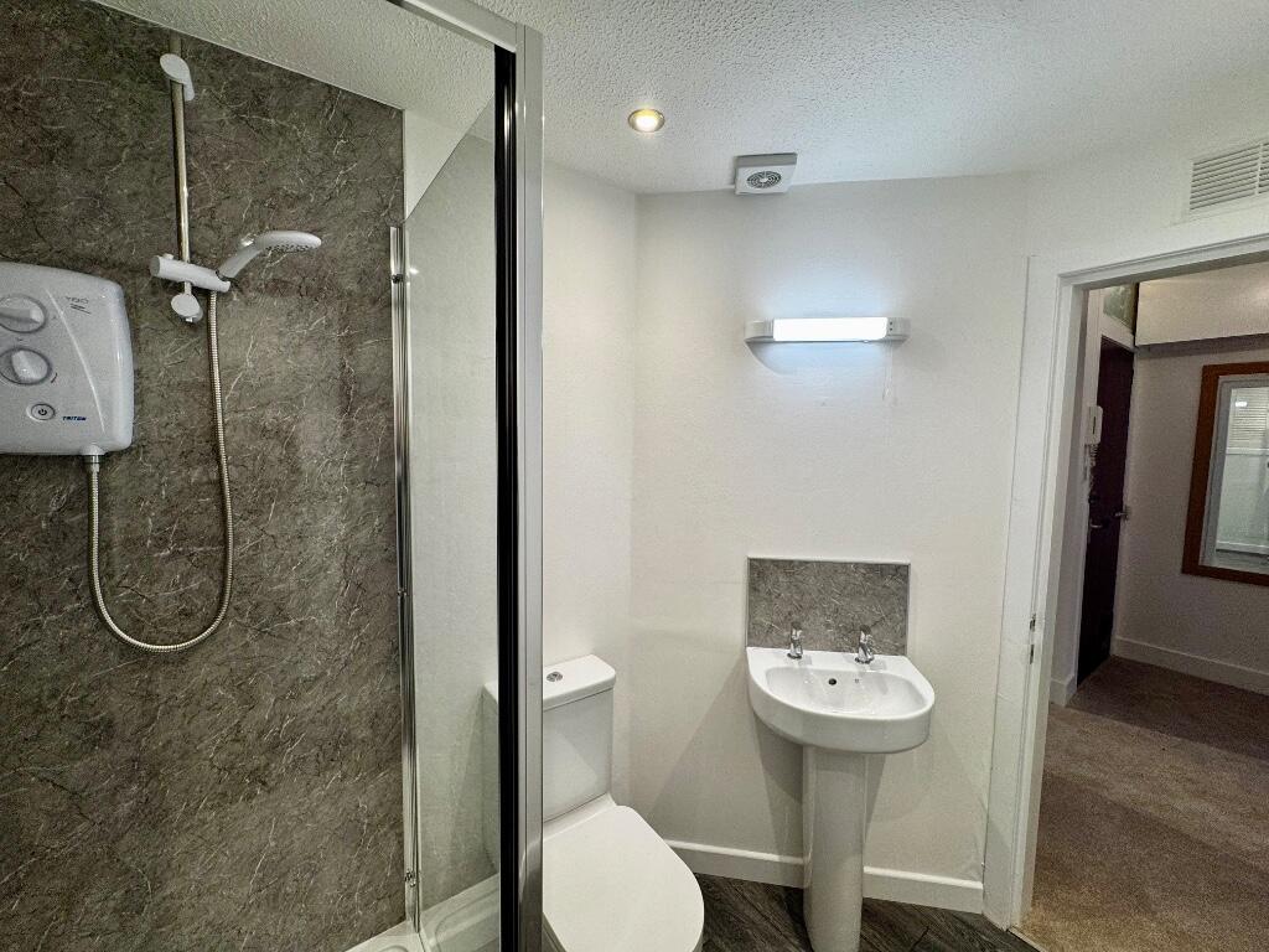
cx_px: 634
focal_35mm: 14
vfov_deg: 85.7
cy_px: 476
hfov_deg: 102.1
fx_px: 513
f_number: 2.2
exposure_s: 1/100
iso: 100
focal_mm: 2.22
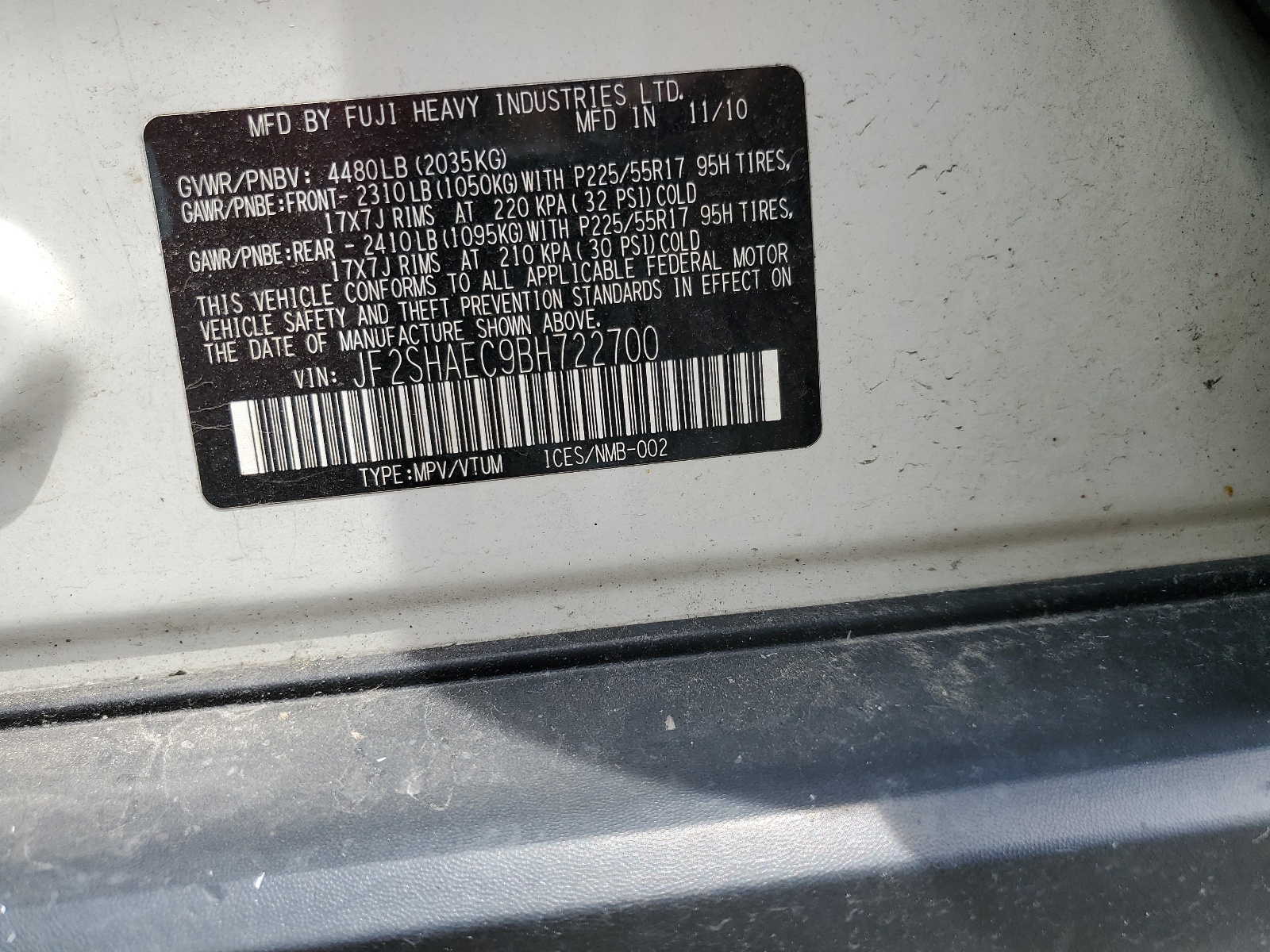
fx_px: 954
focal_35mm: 26
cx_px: 635
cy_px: 476
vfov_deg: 53.1
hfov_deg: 67.3
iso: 50
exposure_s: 1/588
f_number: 1.5
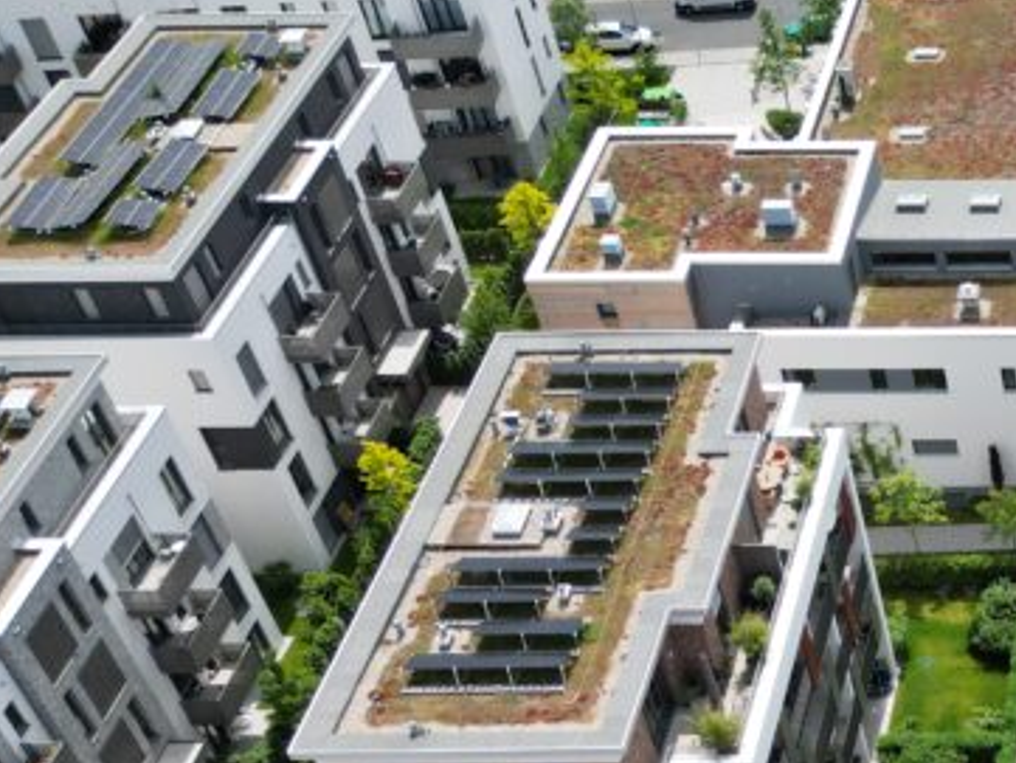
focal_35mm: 68
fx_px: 1997
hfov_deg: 24.8
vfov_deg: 21.0
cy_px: 746
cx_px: 1317
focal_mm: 6.72
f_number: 1.7
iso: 200
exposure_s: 1/3200
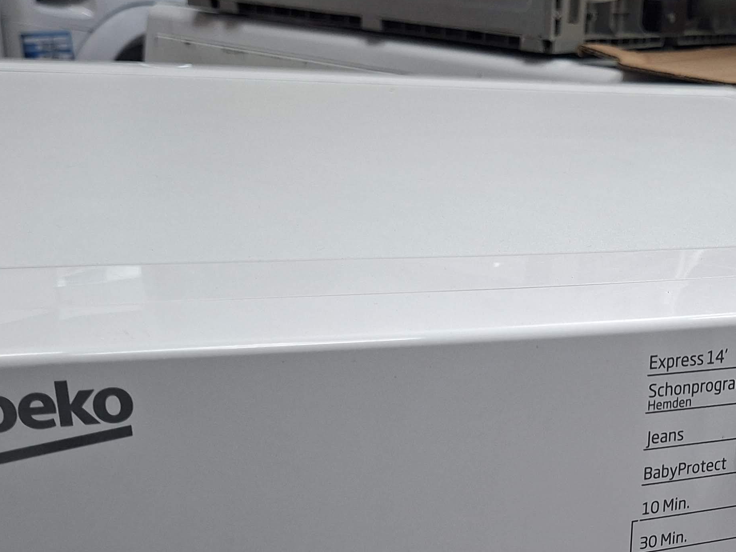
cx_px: 578
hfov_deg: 37.0
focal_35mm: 50
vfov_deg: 27.7
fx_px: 1063
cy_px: 525
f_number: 1.8
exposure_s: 1/100
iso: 250
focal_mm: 5.54
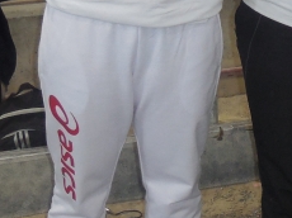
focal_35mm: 116
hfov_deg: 16.7
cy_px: -24
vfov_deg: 12.5
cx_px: 277
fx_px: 977
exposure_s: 1/25
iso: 200
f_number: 3.5
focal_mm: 4.6
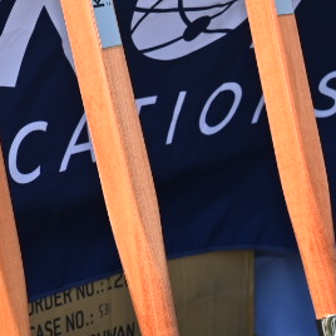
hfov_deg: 9.0
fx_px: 2141
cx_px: 192
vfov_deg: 9.0
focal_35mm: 195
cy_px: 150
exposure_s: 1/200
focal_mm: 38
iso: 100
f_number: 7.1
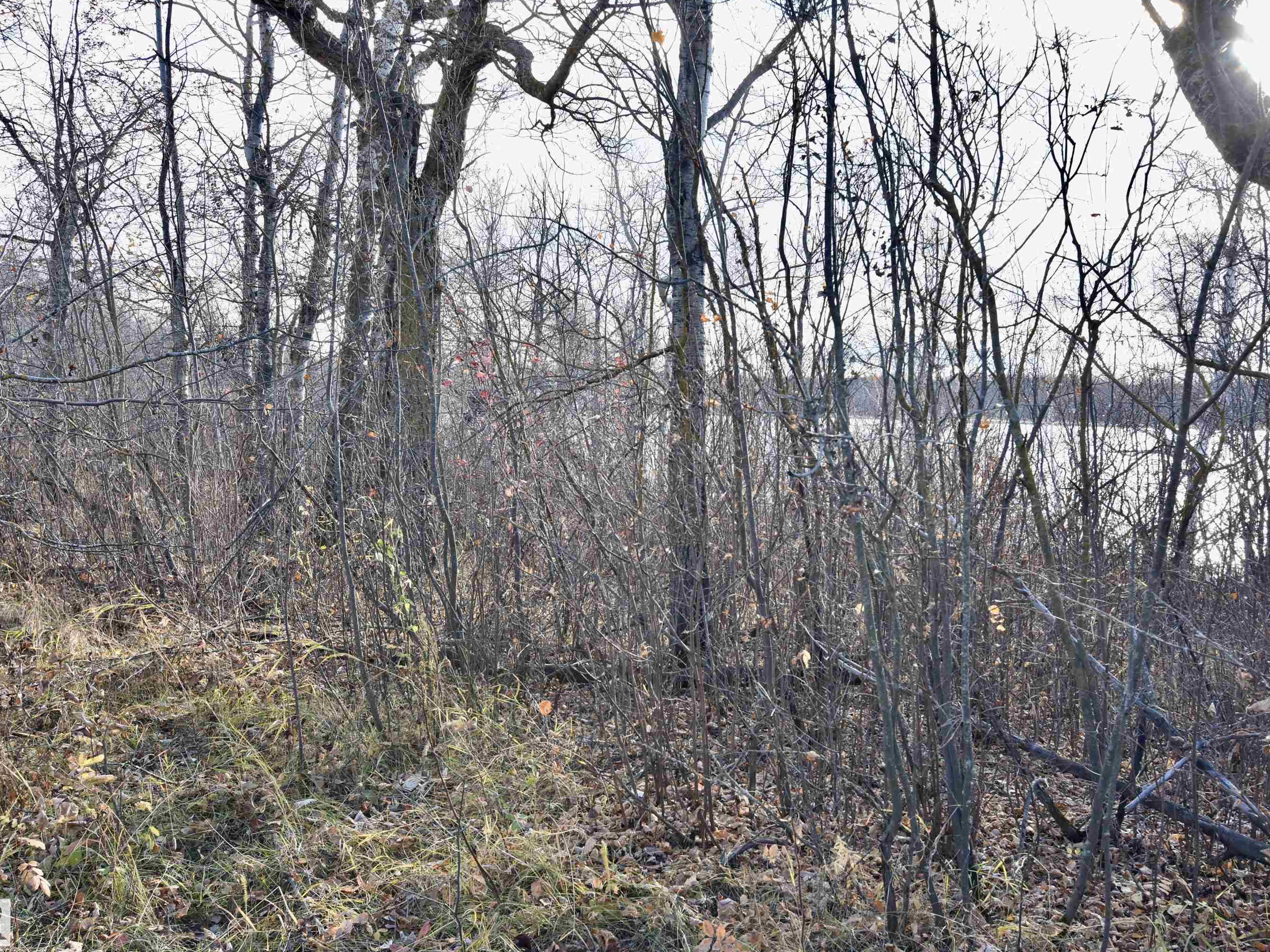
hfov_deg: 55.3
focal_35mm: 33
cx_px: 689
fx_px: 1211
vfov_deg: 42.9
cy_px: 479
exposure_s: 1/320
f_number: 8
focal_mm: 20
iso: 800
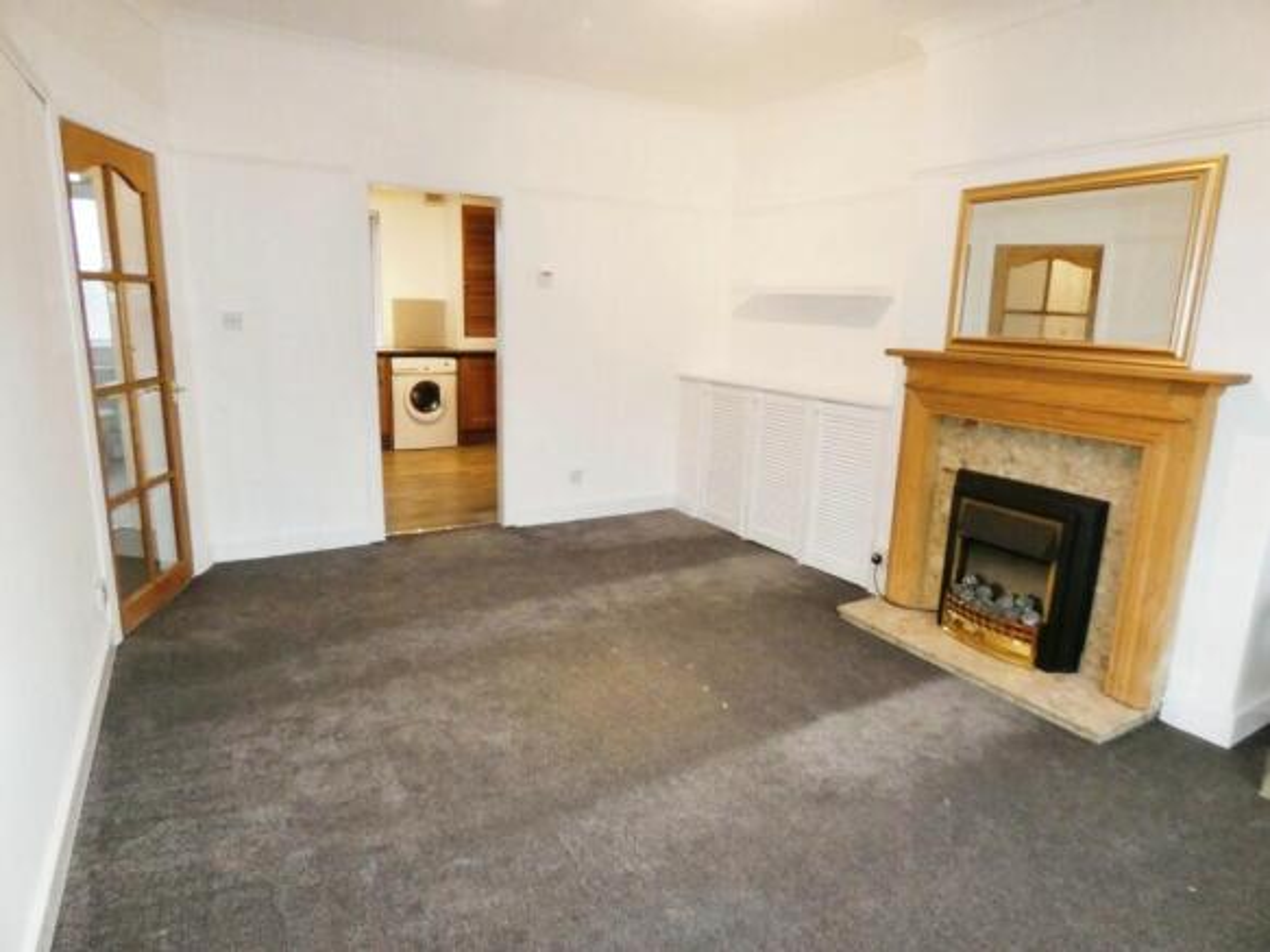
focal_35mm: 20
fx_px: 734
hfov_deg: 81.8
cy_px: 476
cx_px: 635
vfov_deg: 66.0
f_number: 2.8
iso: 640
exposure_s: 1/60
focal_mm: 3.6
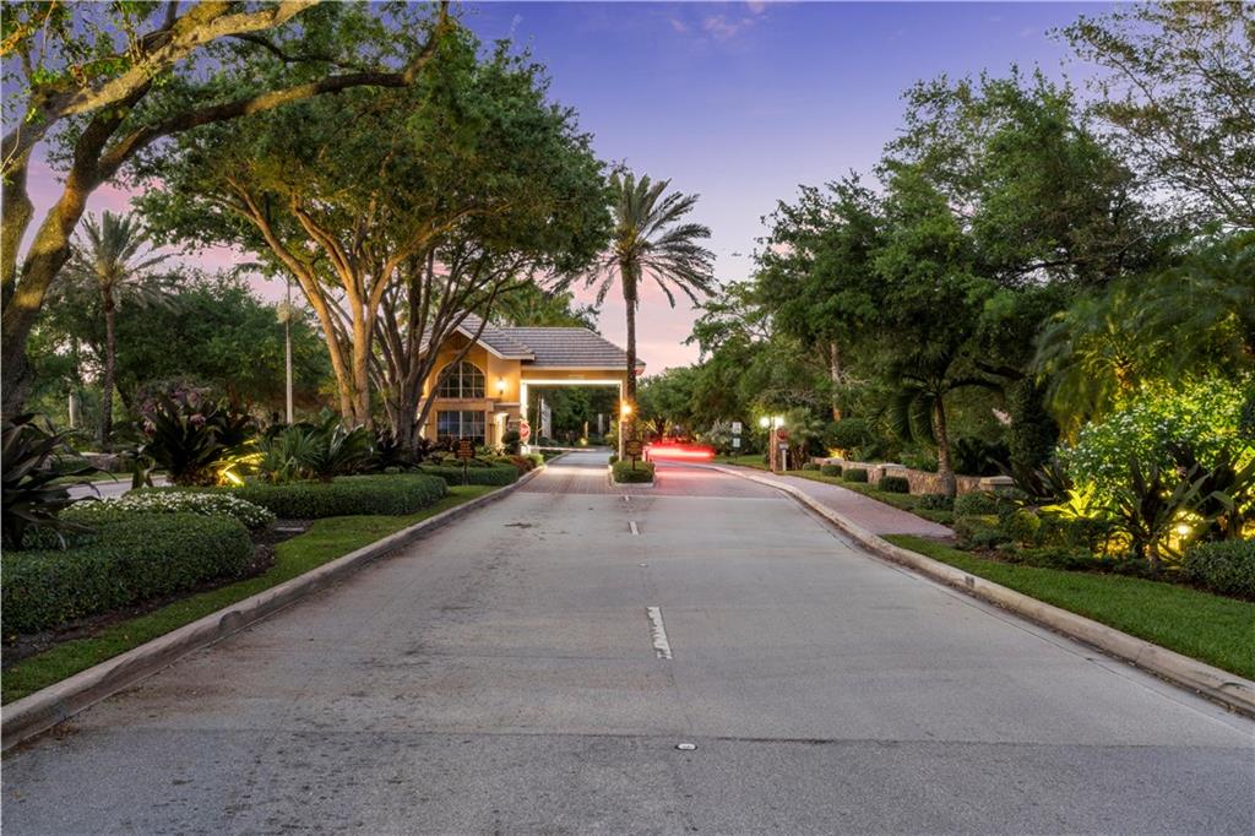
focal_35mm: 35
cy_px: 418
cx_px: 628
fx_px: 1220
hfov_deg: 54.4
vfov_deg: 37.8
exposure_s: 1/1.43
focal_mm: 35
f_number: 8
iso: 640
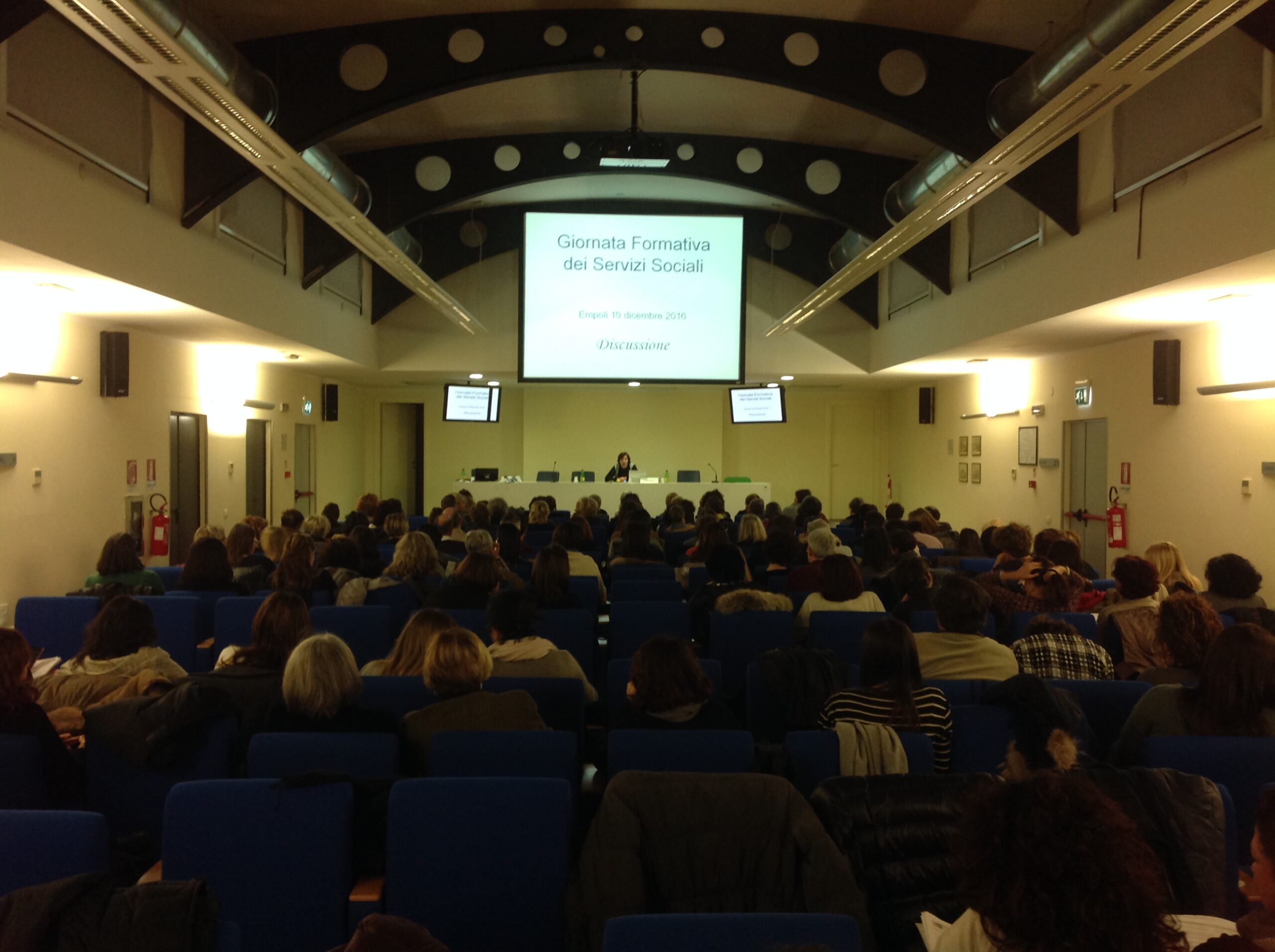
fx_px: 1287
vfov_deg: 40.6
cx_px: 638
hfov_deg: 52.7
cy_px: 476
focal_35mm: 35
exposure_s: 1/15
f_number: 2.4
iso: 100
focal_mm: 4.28
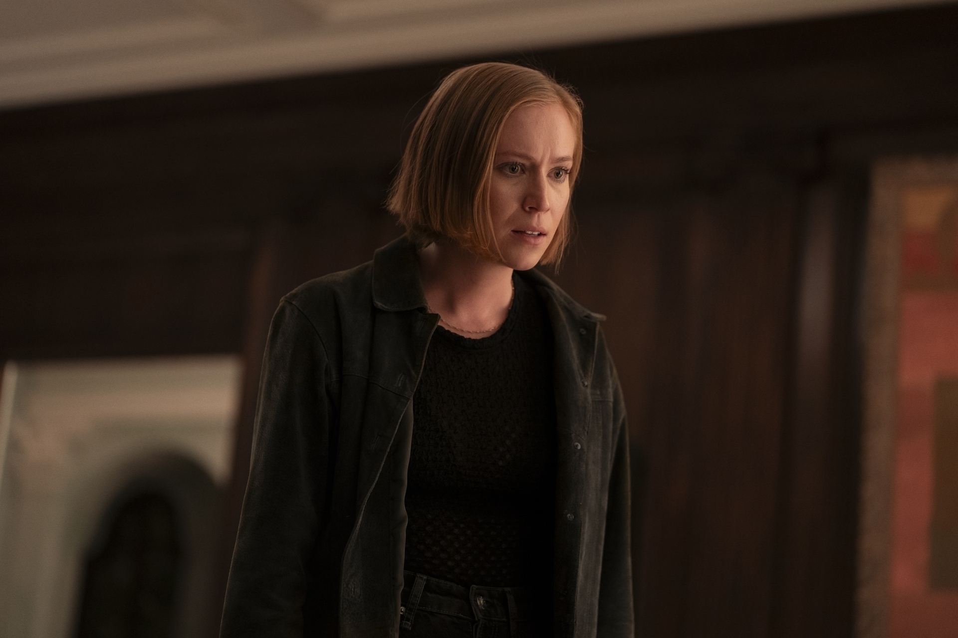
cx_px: 479
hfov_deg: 23.9
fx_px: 2262
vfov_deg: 16.1
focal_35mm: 85
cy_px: 319
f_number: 2.2
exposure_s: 1/320
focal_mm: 85
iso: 3200
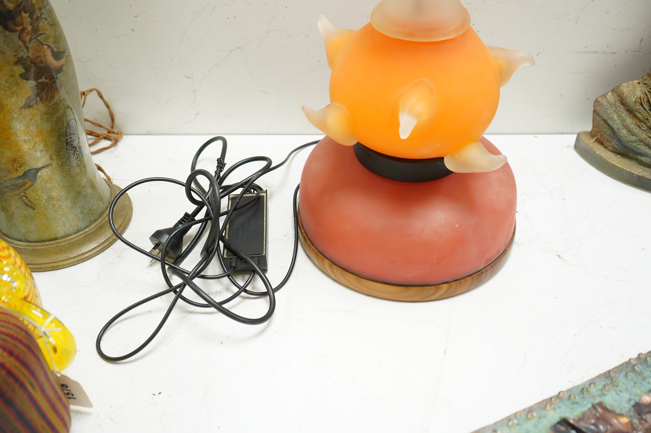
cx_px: 326
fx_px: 560
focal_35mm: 31
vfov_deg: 42.3
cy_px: 216
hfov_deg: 60.3
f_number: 5
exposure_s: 1/100
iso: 2500
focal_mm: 31
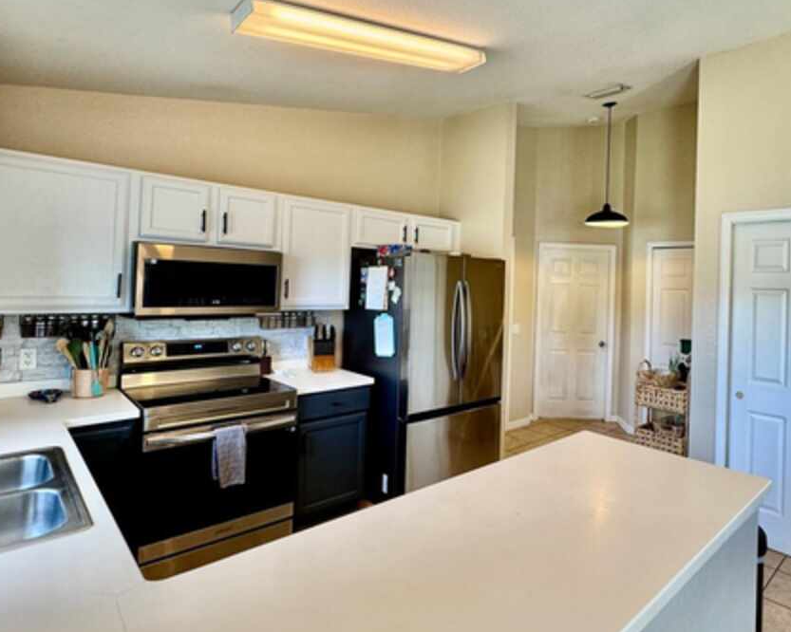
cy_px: 279
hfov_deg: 76.3
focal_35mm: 21
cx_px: 494
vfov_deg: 65.3
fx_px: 492
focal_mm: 2.22
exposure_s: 1/120
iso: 200
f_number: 2.2
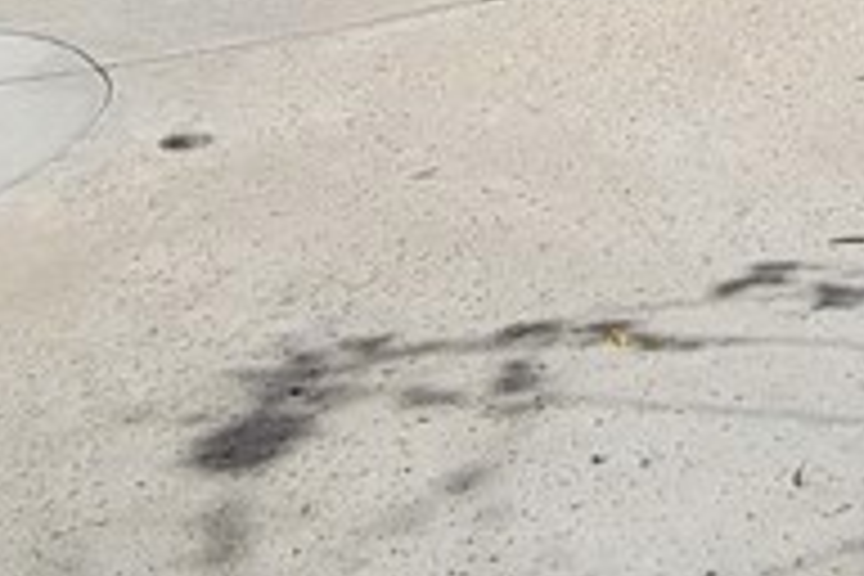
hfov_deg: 26.9
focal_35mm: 72
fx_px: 1728
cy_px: -612
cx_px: 806
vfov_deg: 15.0
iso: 64
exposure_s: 1/2436
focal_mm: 2.2
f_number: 2.2
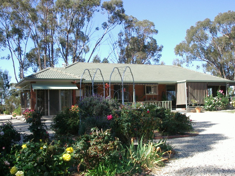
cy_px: 88
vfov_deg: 28.0
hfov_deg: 36.8
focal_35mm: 52
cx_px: 118
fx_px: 353
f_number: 5.5
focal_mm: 7.8
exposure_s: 1/160
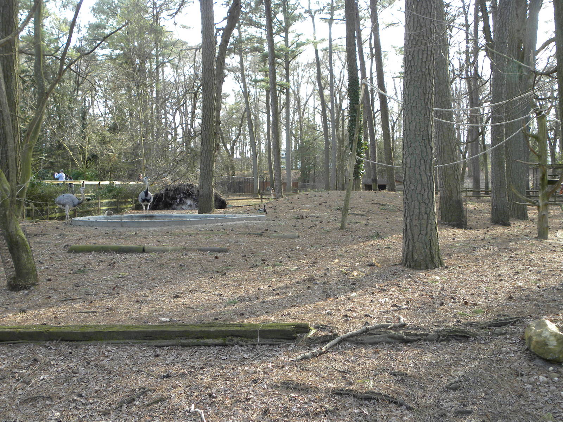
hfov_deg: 50.1
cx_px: 282
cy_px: 211
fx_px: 602
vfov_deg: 38.7
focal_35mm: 37
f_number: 3.2
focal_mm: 6.6
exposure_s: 1/68.3
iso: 99
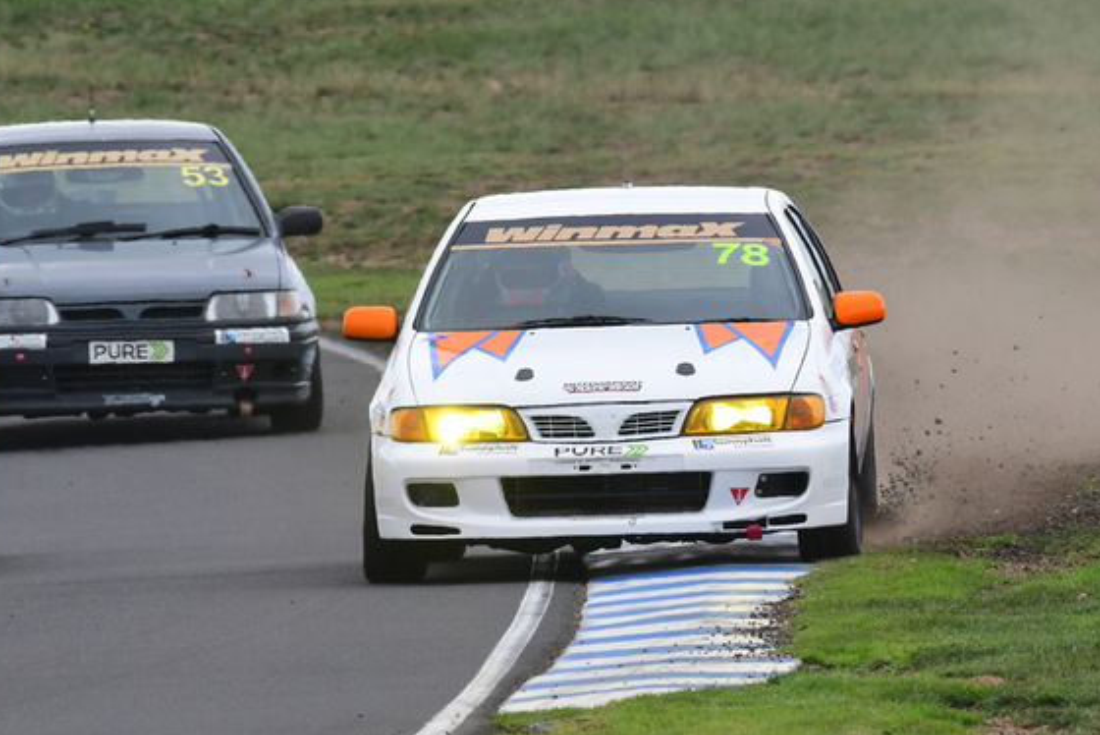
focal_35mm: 1072
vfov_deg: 1.3
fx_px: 32771
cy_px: 291
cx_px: 605
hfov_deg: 1.9
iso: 500
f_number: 10
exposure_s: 1/640
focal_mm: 500
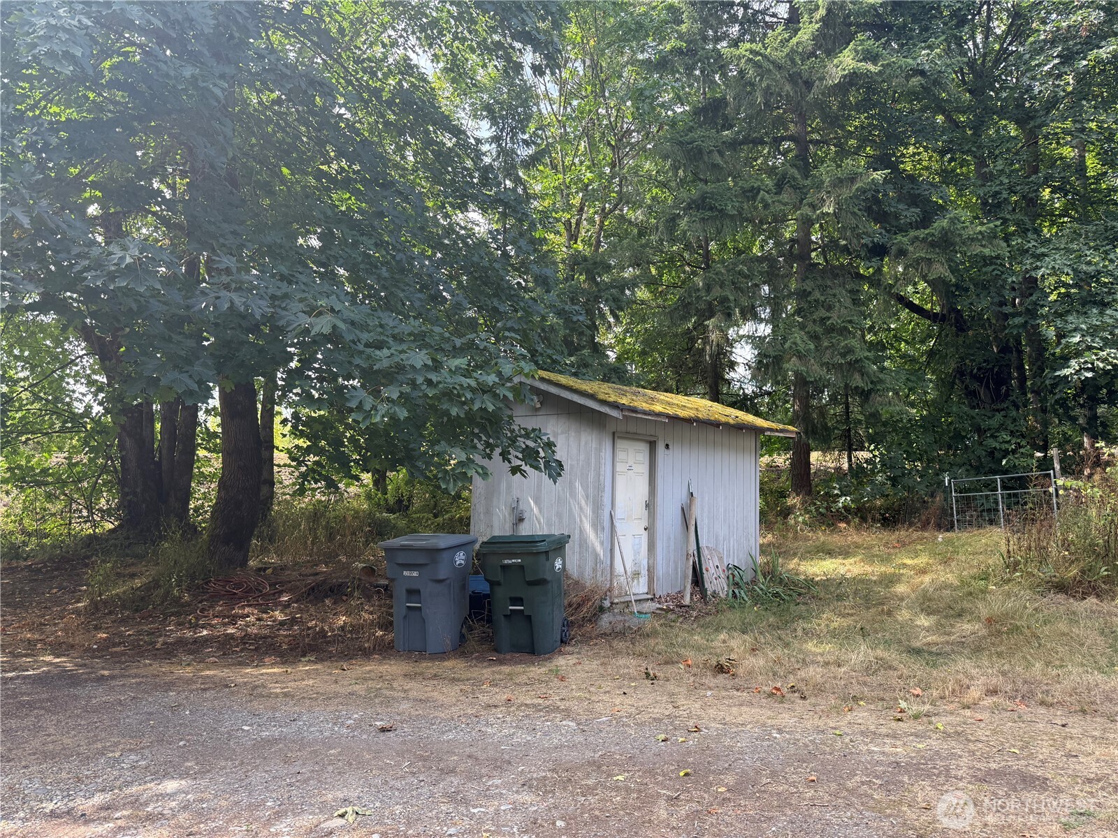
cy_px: 419
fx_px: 775
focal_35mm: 24
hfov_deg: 71.6
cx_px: 559
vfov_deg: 56.8
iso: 100
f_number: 1.78
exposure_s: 1/617
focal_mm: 6.76
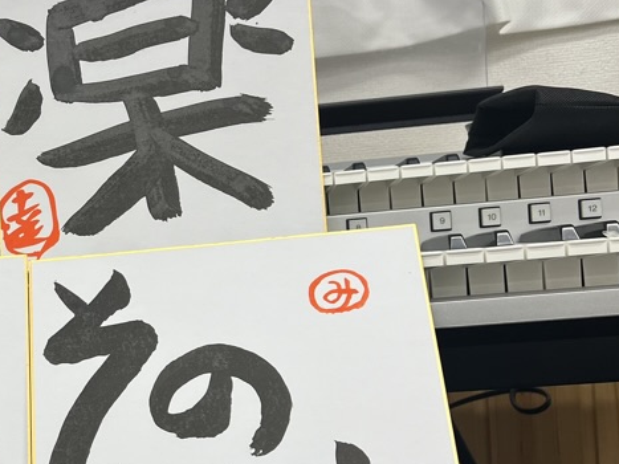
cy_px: 304
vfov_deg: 25.5
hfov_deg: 31.9
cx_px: 44
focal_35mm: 57
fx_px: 1019
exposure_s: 1/100
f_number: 1.5
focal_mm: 5.7
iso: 64
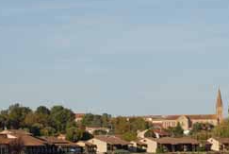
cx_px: 124
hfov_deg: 10.7
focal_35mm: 191
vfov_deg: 7.2
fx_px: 1217
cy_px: 137
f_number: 8
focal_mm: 62
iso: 100
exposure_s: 1/250
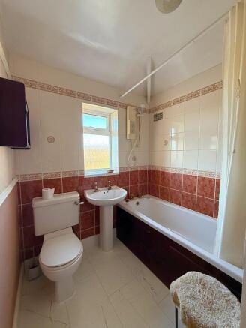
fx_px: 133
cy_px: 164
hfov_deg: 85.7
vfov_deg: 102.0
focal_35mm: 14
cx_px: 123
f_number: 2.2
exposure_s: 1/99
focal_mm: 2.22
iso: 250
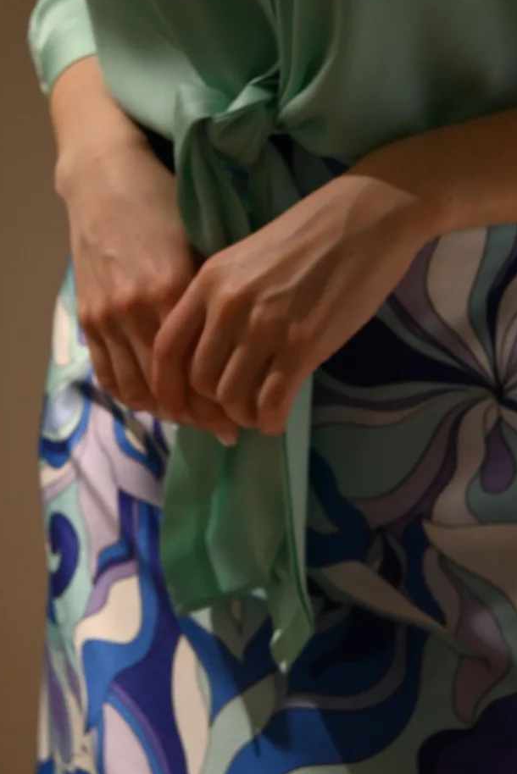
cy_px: 383
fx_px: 1808
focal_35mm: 84
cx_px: 279
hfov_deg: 16.3
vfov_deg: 24.2
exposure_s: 1/125
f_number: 6.3
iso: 2800
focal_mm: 50
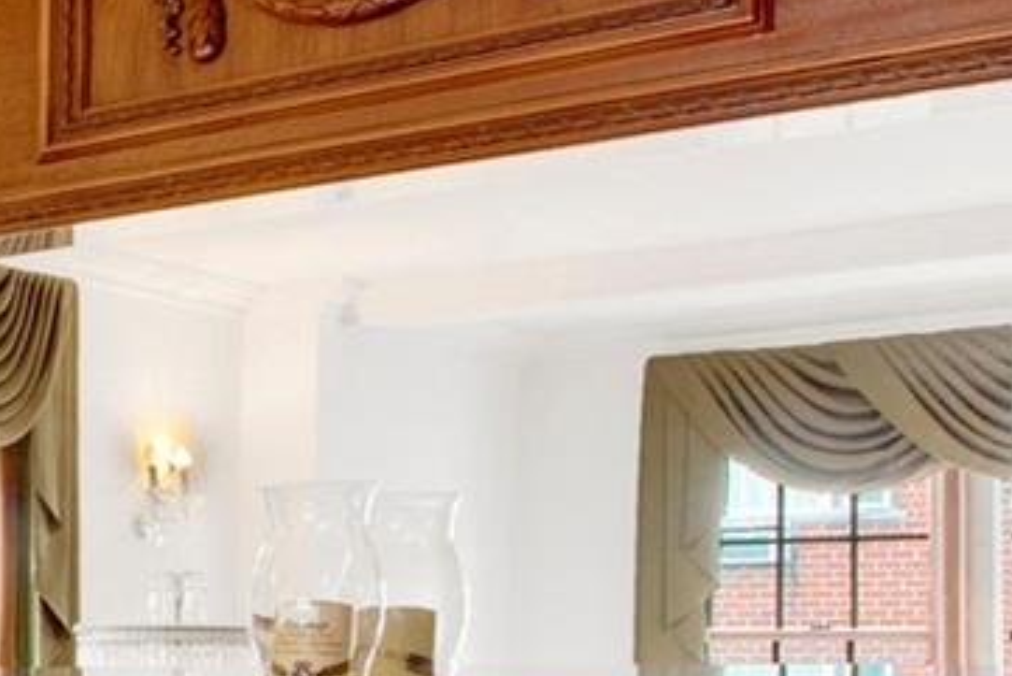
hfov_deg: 16.1
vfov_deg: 18.9
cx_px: -1318
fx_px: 1912
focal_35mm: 68
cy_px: 823
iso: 100
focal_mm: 8
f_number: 8
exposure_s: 1/3
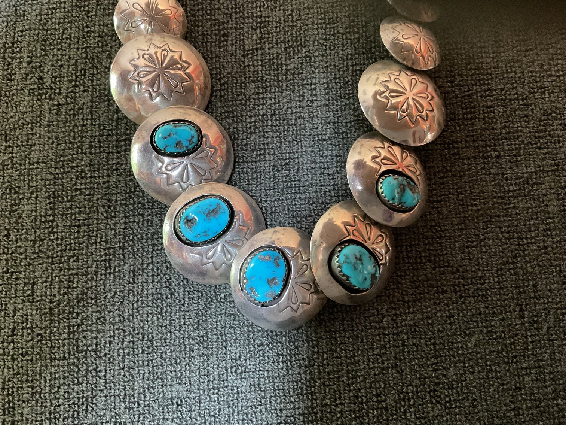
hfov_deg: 61.7
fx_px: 474
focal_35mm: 29
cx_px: 283
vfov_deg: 48.2
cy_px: 212
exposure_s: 1/30
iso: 500
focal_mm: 3
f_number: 1.8
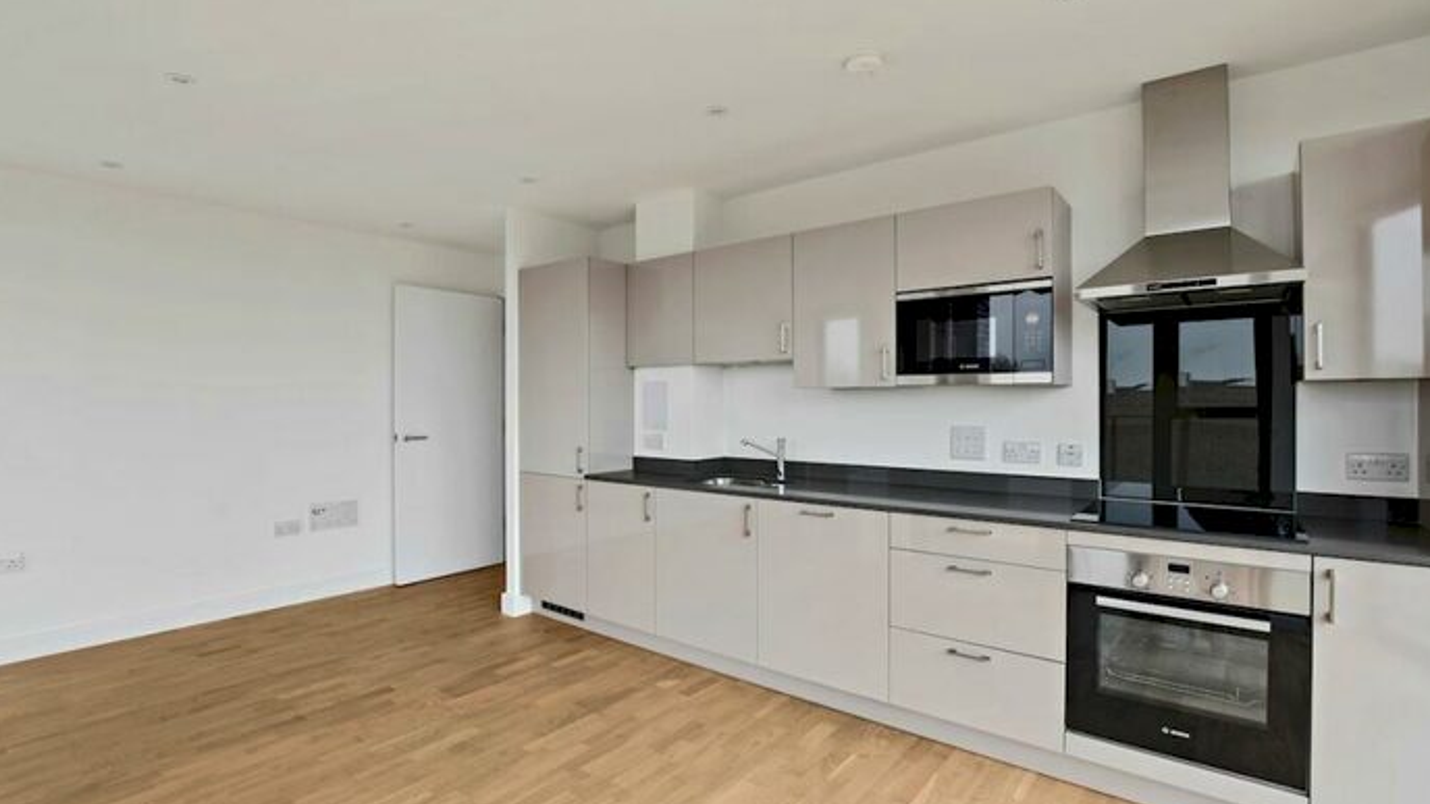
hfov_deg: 99.4
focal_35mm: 16
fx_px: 607
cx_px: 719
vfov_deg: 67.1
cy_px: 406
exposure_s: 1/15
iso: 160
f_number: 8
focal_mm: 10
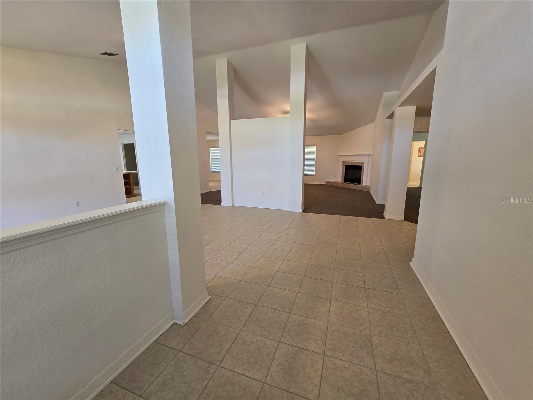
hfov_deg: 106.2
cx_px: 266
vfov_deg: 89.9
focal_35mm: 13
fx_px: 200
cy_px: 200
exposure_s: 1/60
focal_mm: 2.2
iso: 125
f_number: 2.2
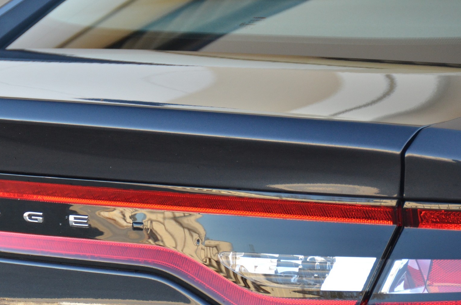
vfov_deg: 4.1
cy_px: 215
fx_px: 4215
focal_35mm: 330
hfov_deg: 6.3
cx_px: 117
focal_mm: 135
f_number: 5.6
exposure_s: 1/500
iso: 1000
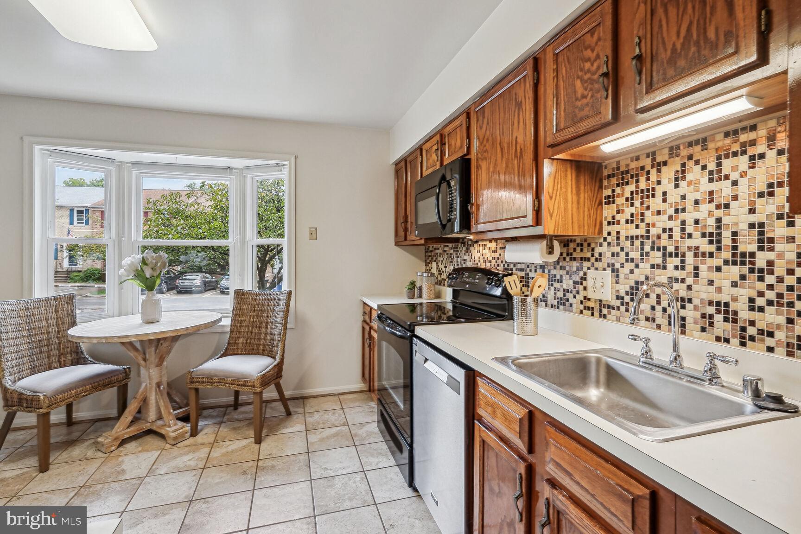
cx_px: 400
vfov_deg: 73.7
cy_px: 267
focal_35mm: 16
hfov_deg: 96.7
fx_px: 356
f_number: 9
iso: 800
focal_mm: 16
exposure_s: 1/25
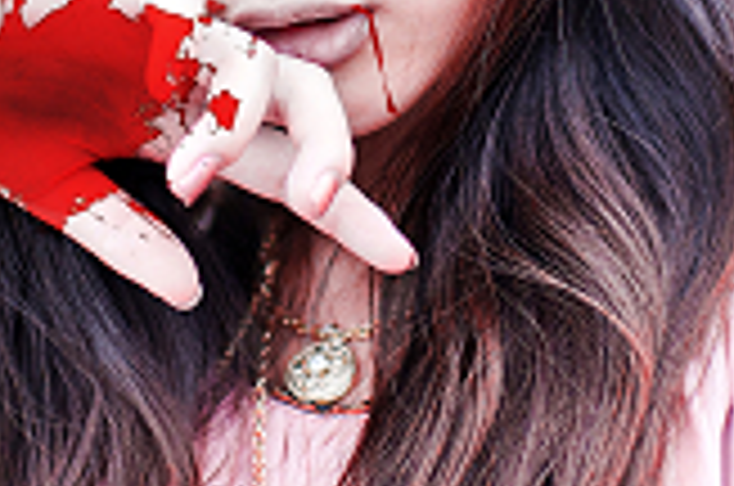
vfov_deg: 8.9
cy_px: -209
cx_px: 320
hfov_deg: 13.7
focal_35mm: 150
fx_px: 3052
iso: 200
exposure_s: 1/3200
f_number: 1.4
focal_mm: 35
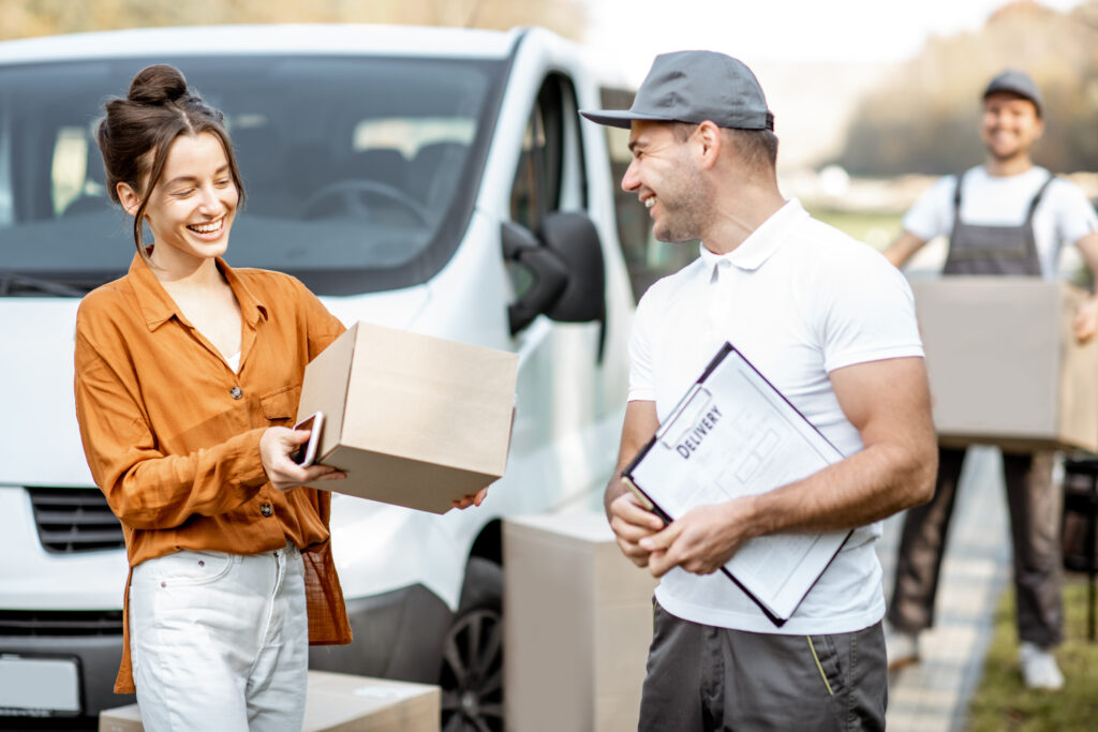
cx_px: 549
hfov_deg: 23.9
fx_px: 2593
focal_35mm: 85
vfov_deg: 16.1
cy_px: 366
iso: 100
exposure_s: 1/320
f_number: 2.2
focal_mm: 85
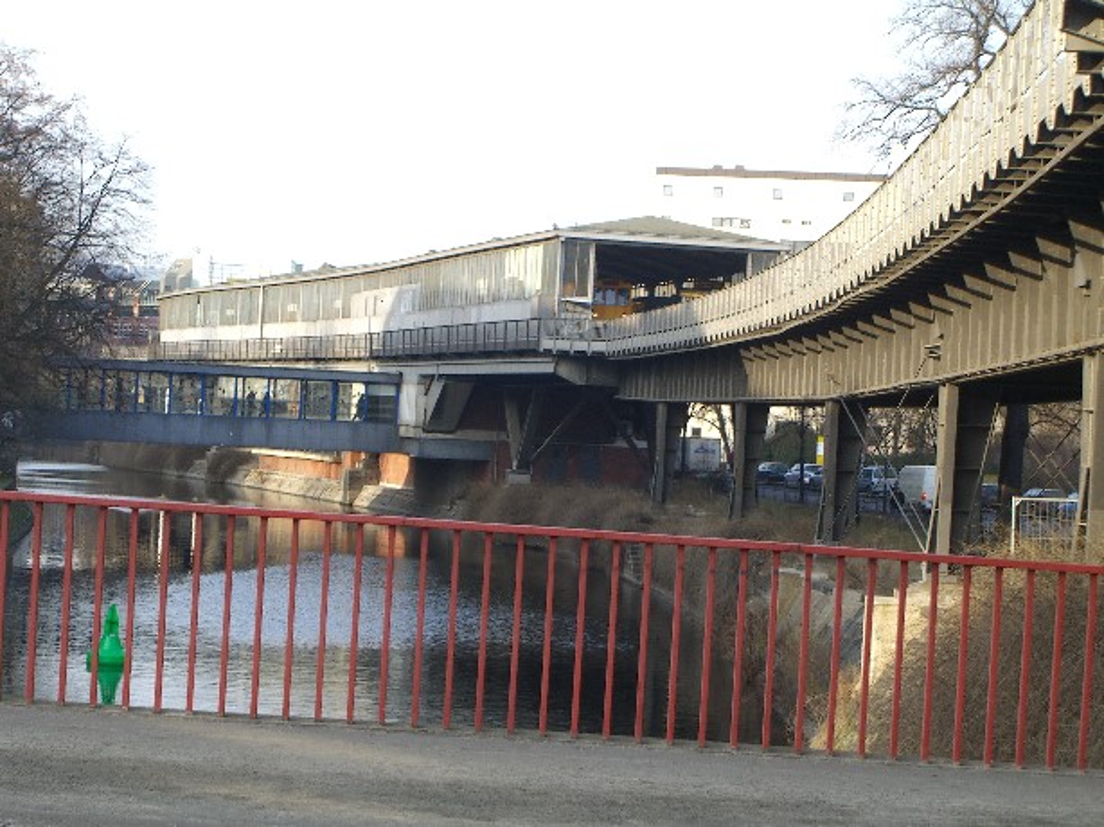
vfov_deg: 15.6
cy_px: 414
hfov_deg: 20.7
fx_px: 3029
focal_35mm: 95
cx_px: 552
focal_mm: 19.7
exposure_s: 1/125
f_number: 4.8
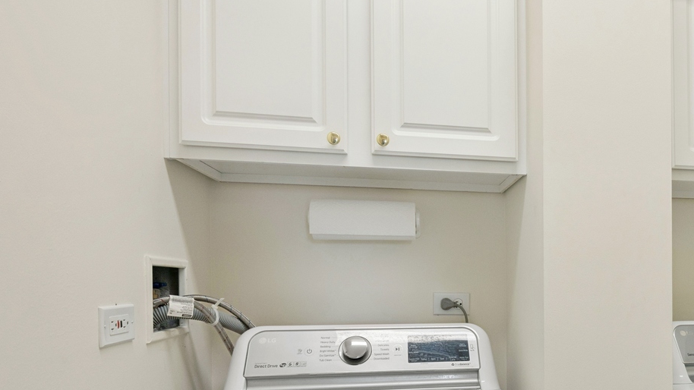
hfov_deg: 67.6
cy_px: 256
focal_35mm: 26
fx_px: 478
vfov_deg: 43.8
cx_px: 515
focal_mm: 14
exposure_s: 1/640
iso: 200
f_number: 9
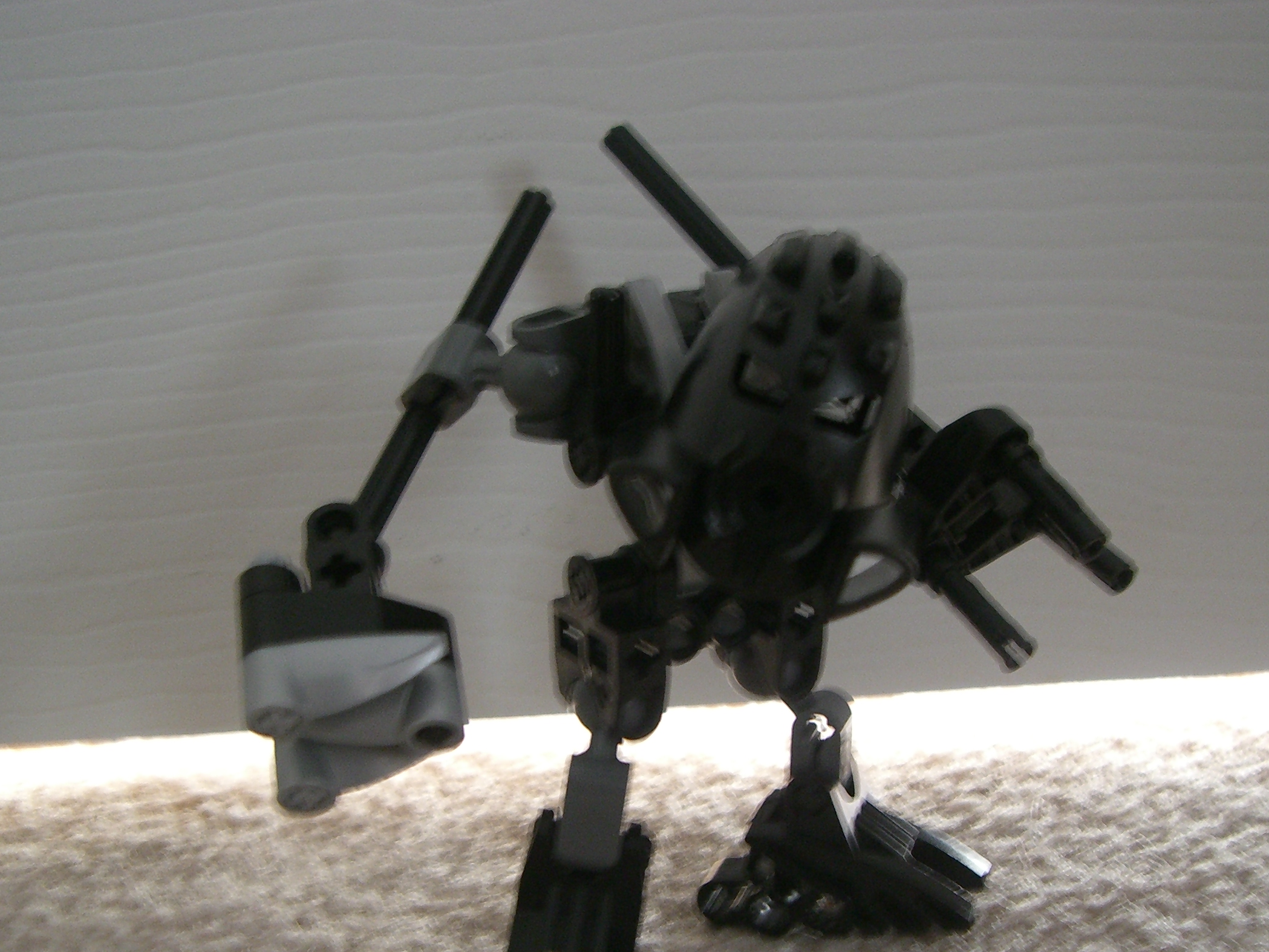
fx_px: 1870
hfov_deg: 37.5
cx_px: 694
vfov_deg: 28.4
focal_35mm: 51
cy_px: 618
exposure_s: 1/8
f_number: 2.7
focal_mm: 6.2
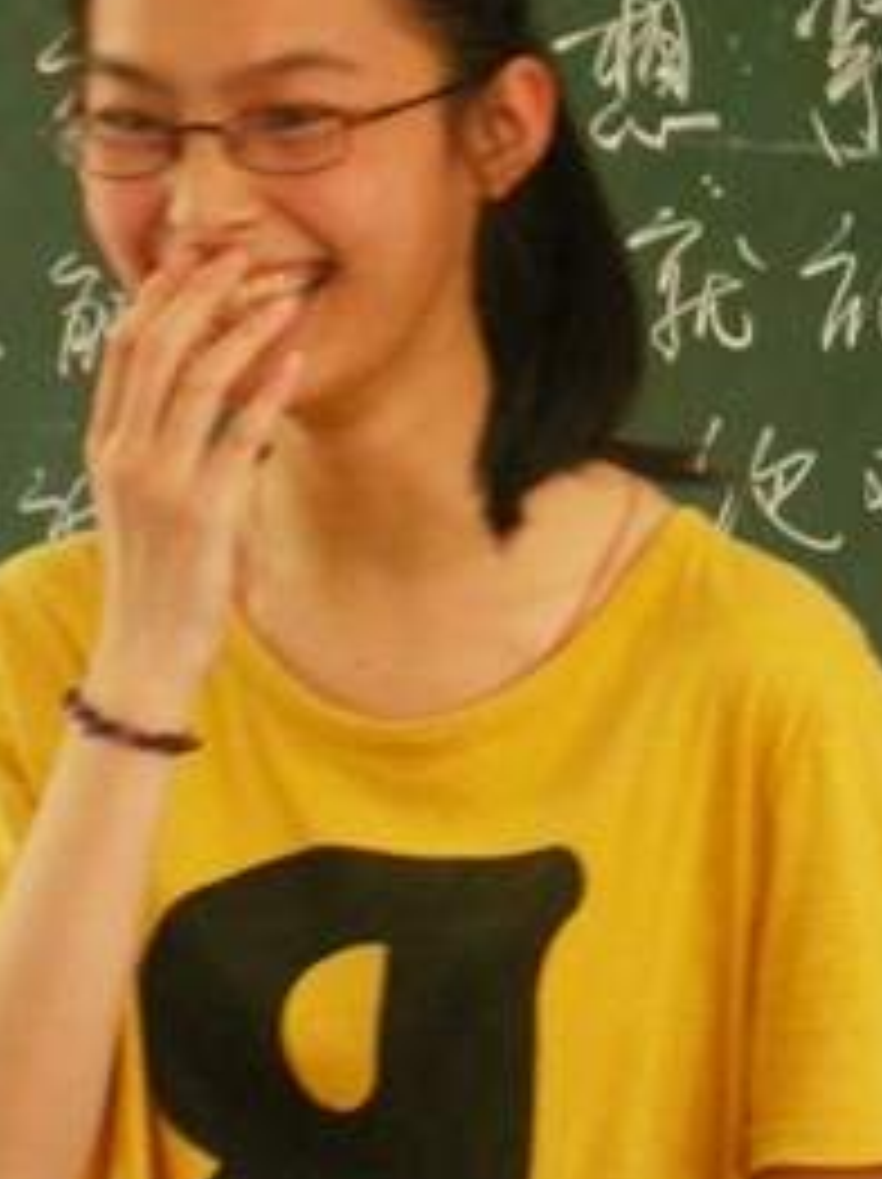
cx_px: 436
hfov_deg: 6.2
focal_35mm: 239
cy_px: 367
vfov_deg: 8.3
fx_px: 8133
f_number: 4.5
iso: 200
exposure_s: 1/60
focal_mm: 25.9
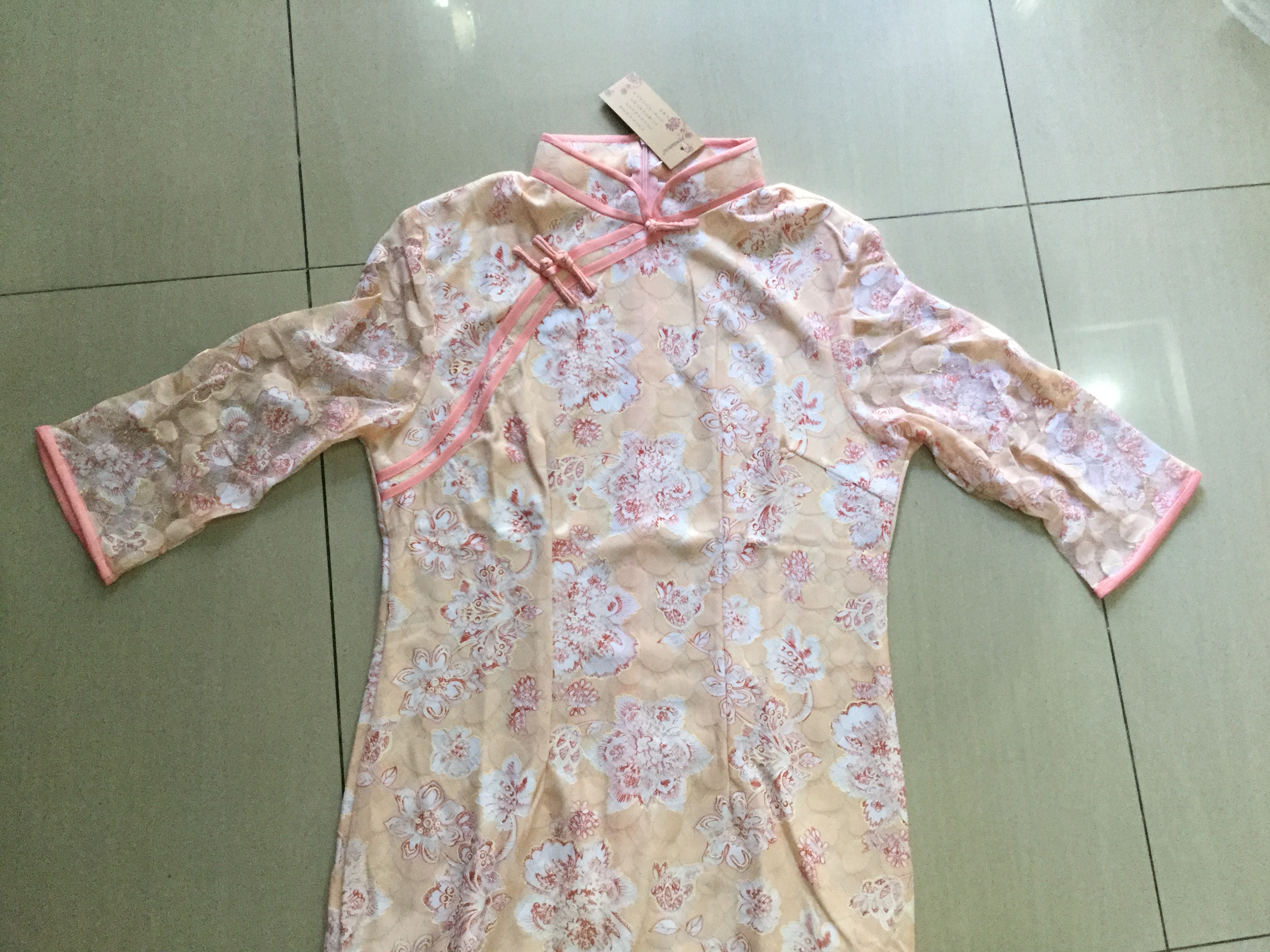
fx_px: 1137
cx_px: 635
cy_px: 476
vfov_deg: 45.4
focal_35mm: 31
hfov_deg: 58.4
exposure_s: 1/33
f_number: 2.4
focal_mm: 3.3
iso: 200
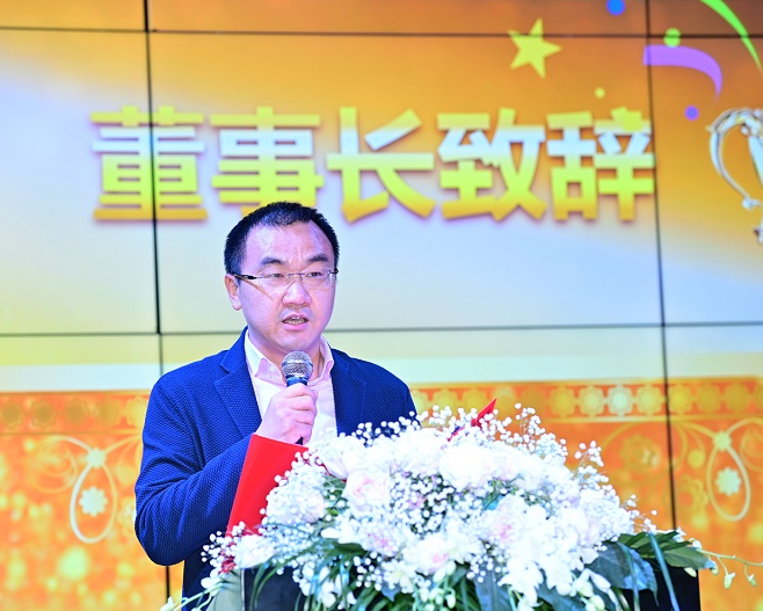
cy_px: 304
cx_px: 321
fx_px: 3140
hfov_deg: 13.8
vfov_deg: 11.1
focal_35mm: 139
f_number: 4
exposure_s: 1/320
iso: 800
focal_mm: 122
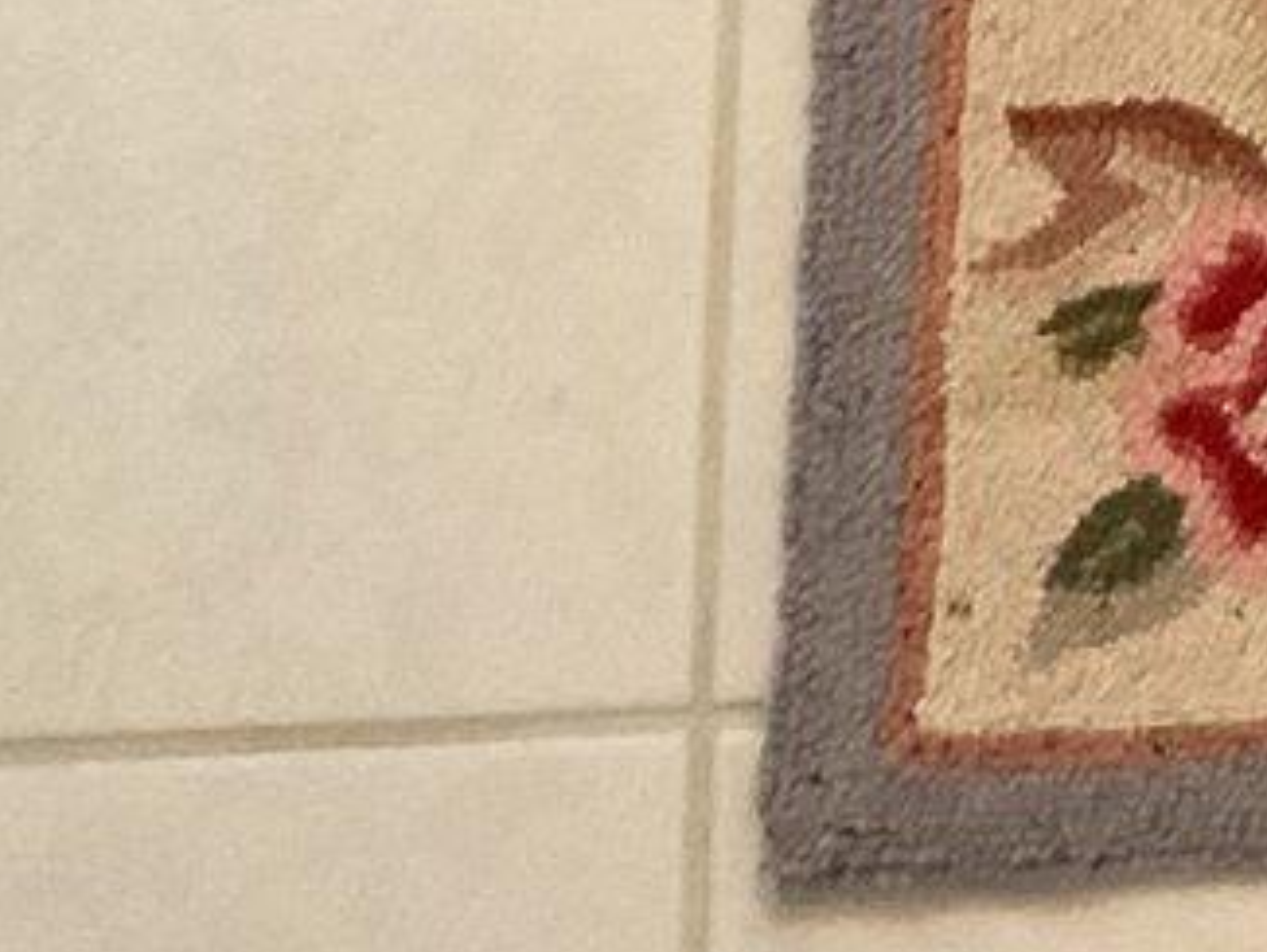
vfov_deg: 10.1
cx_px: 2322
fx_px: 4943
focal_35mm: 135
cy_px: -1016
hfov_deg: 13.1
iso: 250
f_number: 1.8
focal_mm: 3
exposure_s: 1/60
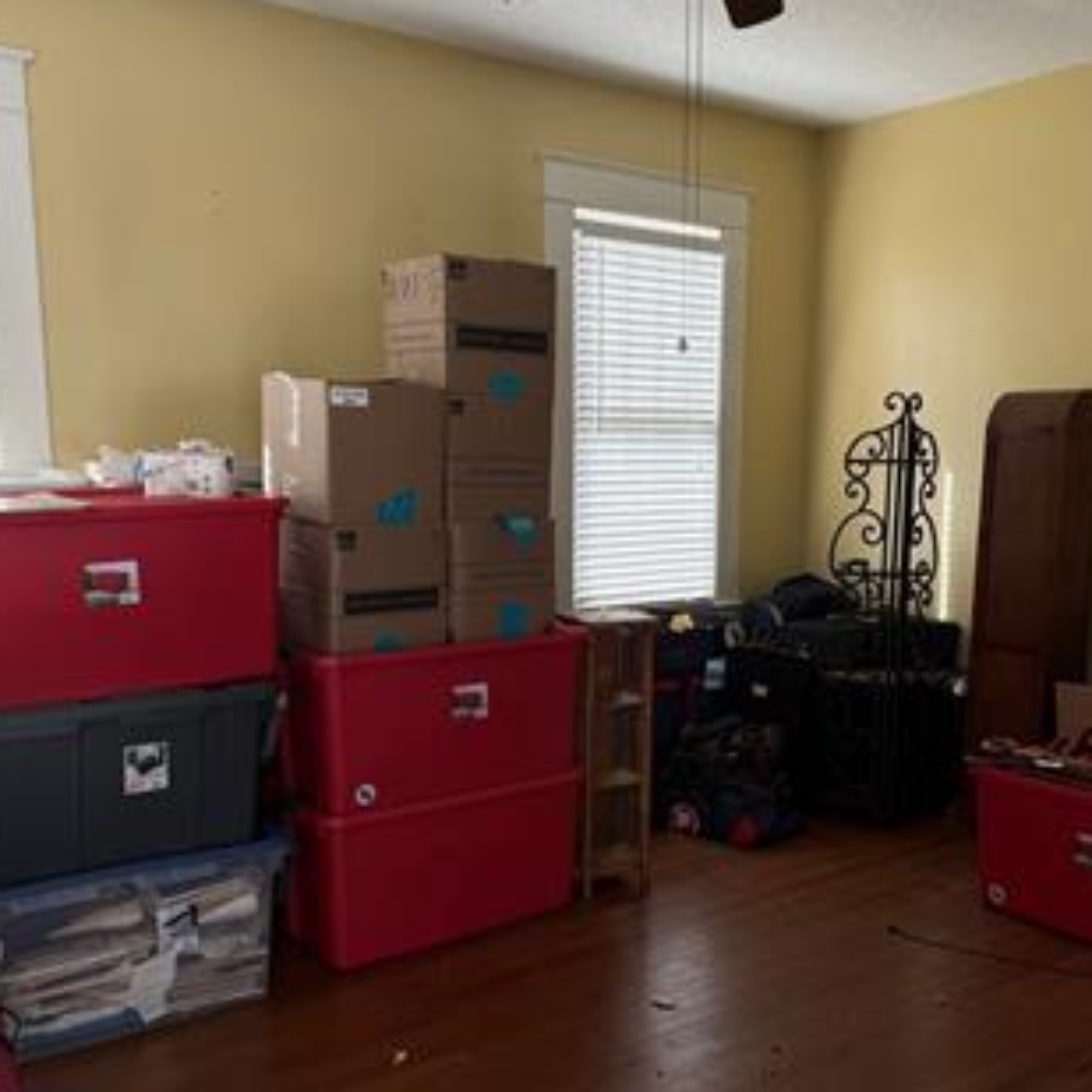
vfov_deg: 49.5
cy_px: 643
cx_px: 615
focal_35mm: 33
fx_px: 1178
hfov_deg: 49.6
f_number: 1.78
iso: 64
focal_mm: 6.76
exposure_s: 1/156
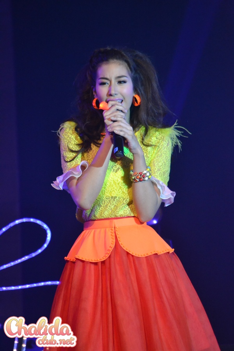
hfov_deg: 3.1
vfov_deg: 4.6
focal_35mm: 450
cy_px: 176
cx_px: 117
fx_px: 4387
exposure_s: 1/160
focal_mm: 300
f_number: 5.6
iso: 3200
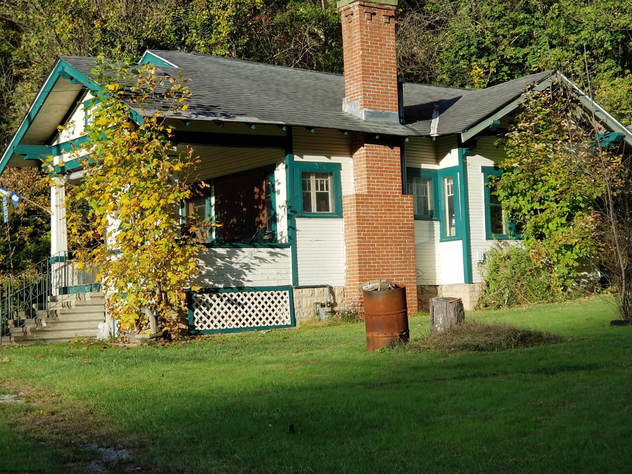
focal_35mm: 52
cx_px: 316
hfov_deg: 36.8
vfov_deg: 28.0
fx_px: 949
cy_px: 237
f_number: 2.4
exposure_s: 1/483
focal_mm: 6
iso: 25
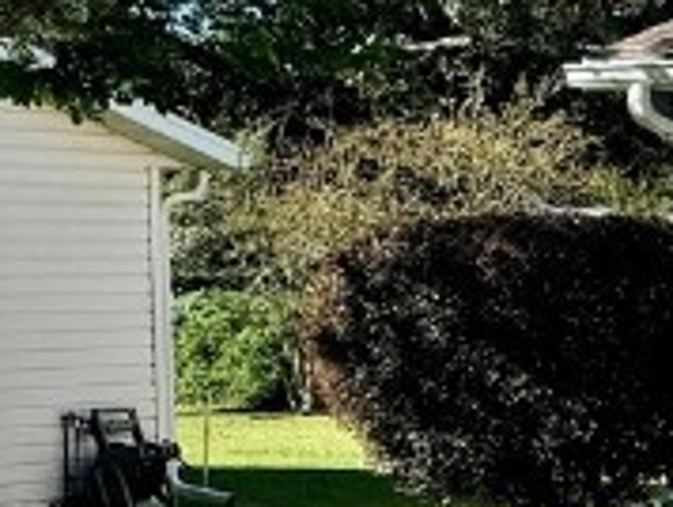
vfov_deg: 10.8
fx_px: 2687
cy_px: 363
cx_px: 1497
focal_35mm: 138
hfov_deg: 12.1
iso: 80
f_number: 1.78
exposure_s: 1/4310
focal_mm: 6.76
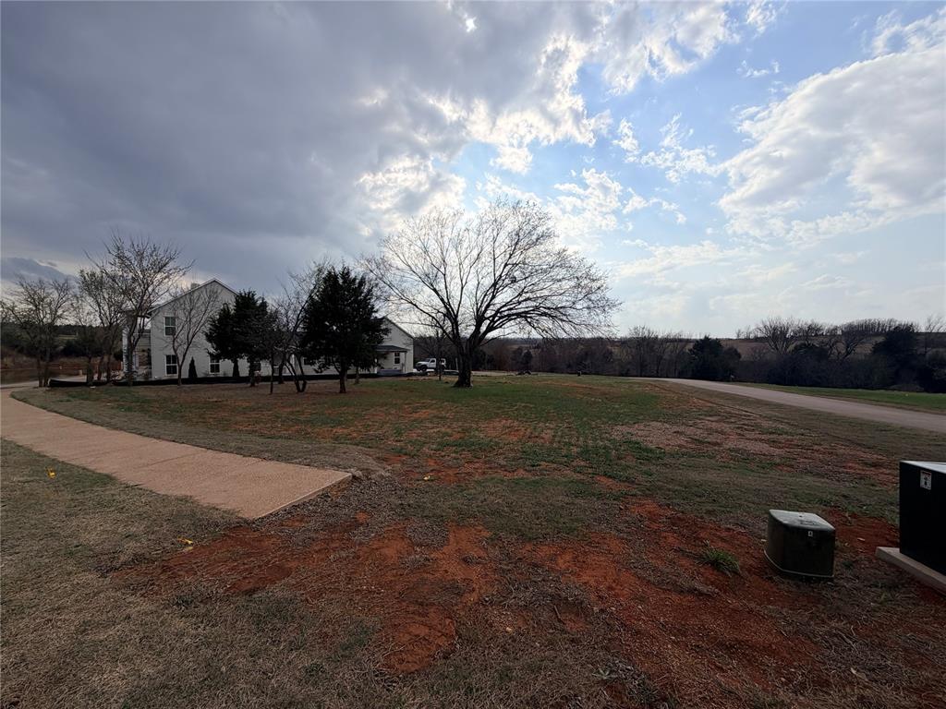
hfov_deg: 102.1
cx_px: 473
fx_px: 383
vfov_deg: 85.7
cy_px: 354
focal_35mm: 14
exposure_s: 1/1534
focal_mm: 2.22
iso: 20
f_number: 2.2
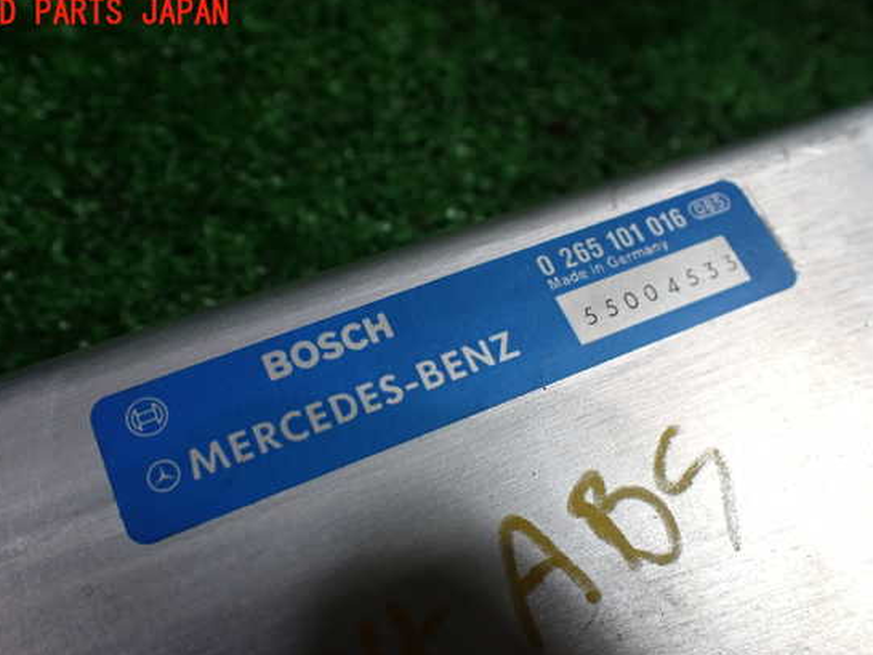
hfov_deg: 55.3
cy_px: 354
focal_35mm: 33
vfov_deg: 42.9
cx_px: 418
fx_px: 832
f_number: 2.3
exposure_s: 1/125
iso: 200
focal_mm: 5.4
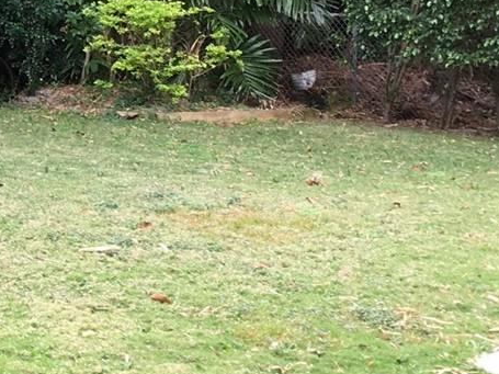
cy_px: 101
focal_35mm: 102
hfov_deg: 17.7
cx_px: -196
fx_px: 1470
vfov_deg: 14.5
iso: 32
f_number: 2.2
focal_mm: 4.15
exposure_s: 1/120
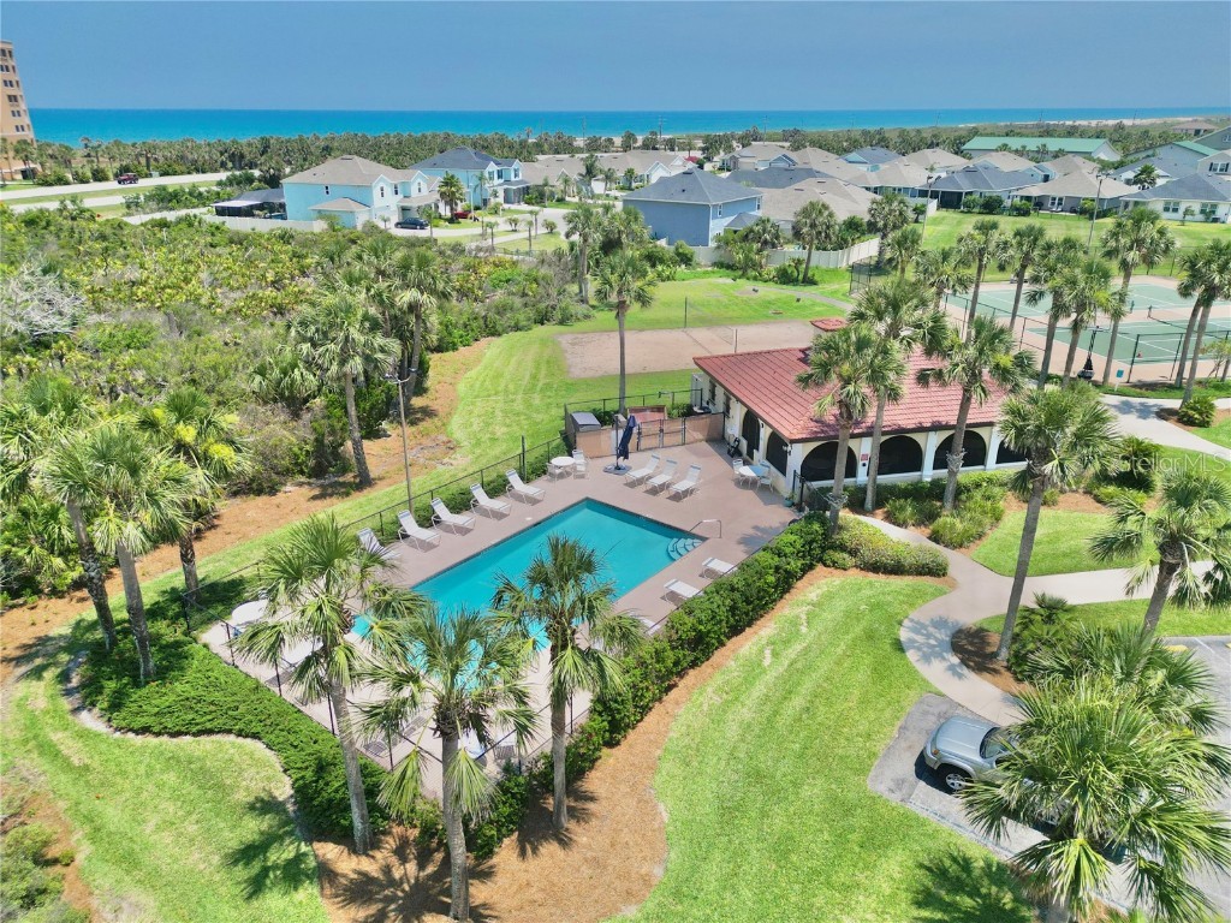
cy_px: 462
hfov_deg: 71.6
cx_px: 616
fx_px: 853
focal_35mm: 24
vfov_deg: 56.8
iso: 140
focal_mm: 6.72
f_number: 1.7
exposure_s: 1/5000
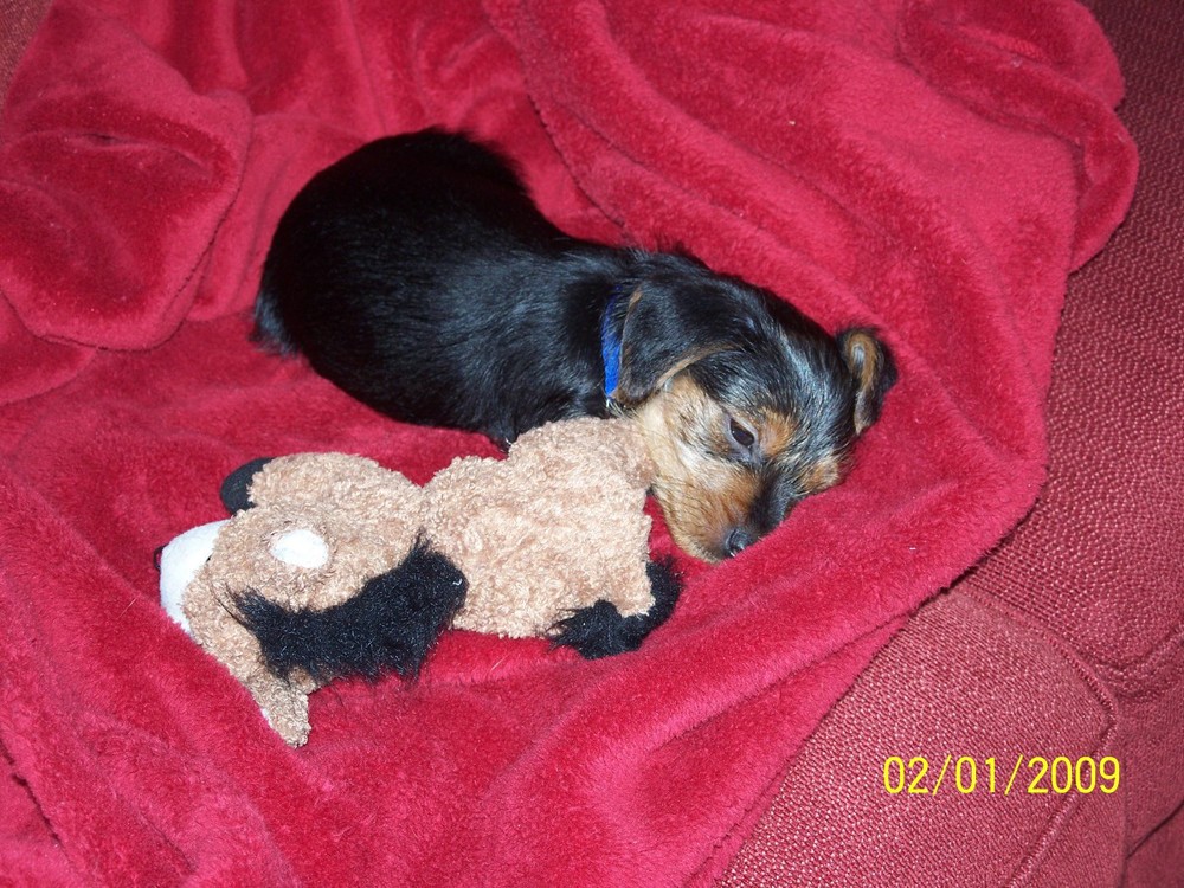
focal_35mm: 70
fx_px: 2394
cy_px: 444
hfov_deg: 27.8
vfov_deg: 21.0
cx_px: 592
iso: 125
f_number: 3.2
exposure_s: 1/100
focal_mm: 14.7
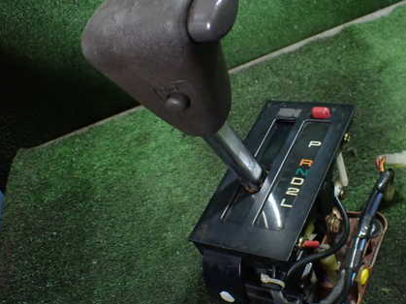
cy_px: 148
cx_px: 261
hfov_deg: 43.4
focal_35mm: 43
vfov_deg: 33.6
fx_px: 504
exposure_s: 1/100
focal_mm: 5.4
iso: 800
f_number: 2.3
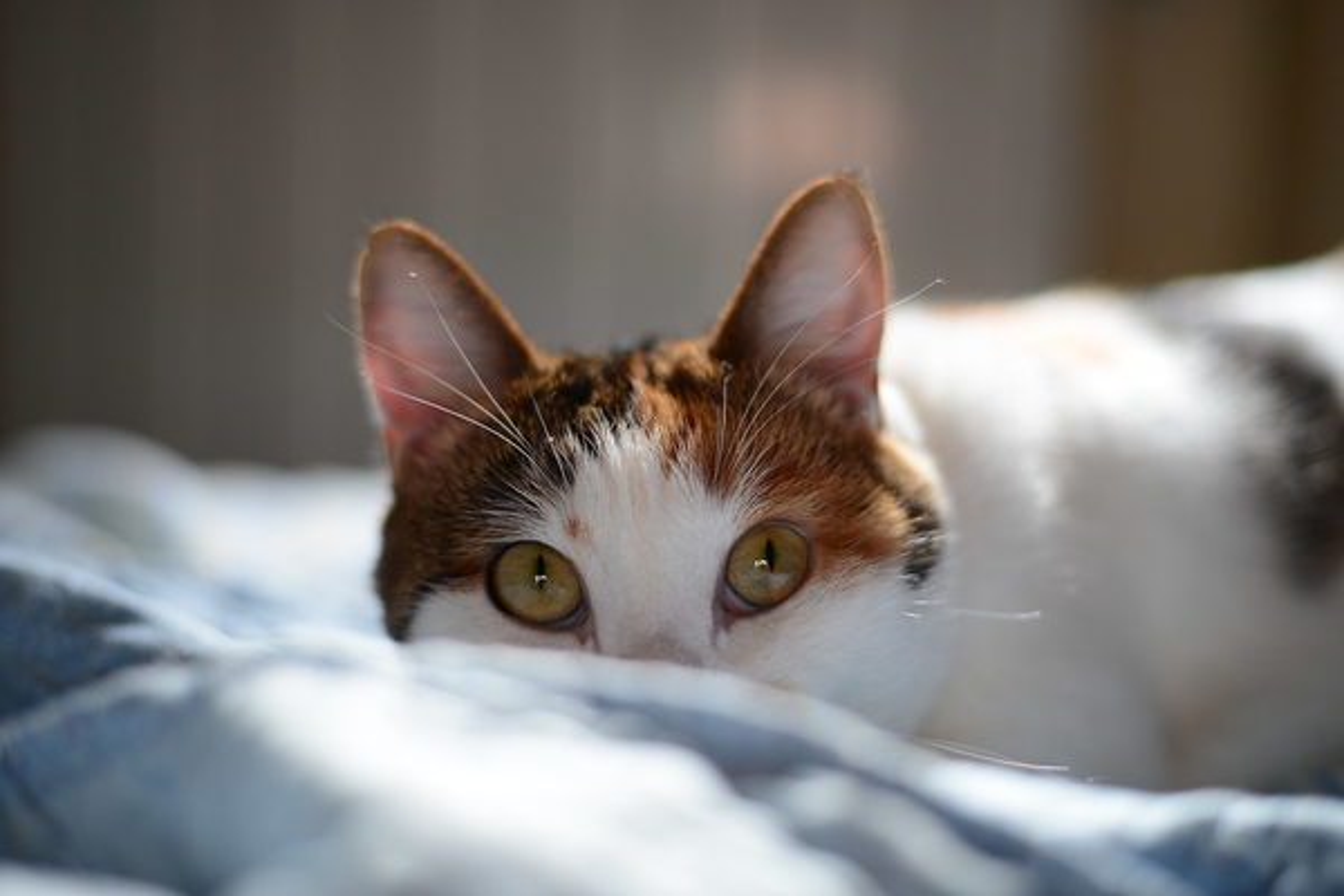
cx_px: 672
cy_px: 448
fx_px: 1867
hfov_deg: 39.6
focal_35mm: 50
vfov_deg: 27.0
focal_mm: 50
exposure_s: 1/200
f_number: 2
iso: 640
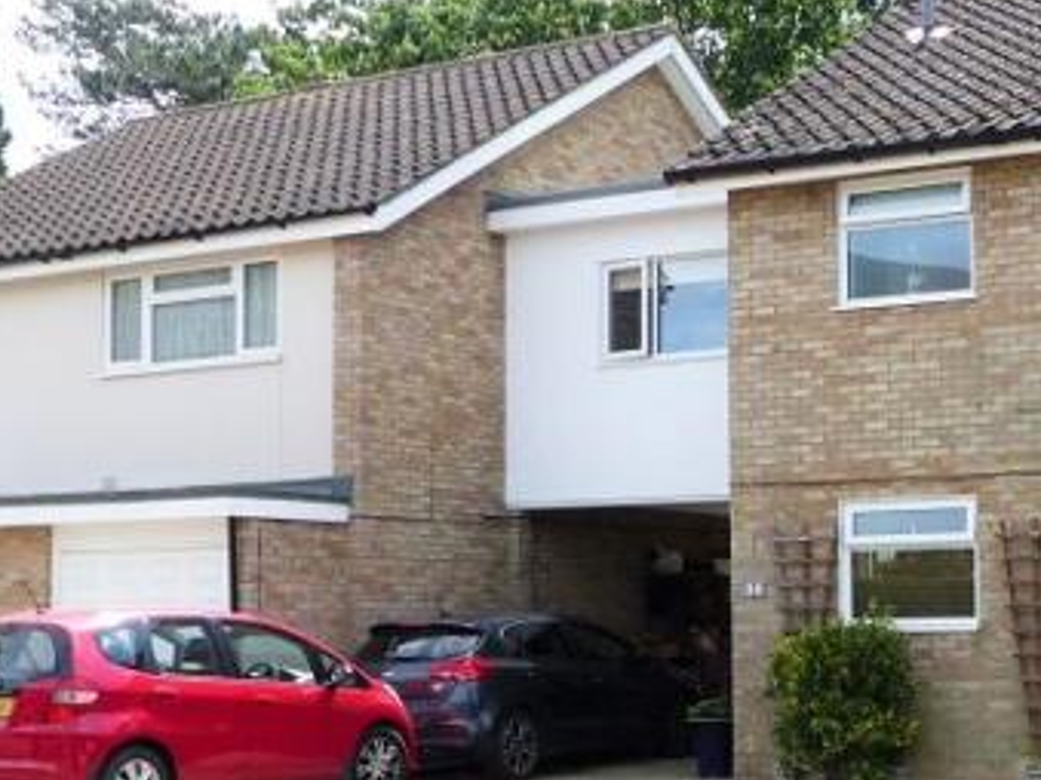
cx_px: 834
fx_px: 2014
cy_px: 468
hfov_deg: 28.4
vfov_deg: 21.9
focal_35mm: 67
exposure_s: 1/500
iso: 100
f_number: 4
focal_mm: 7
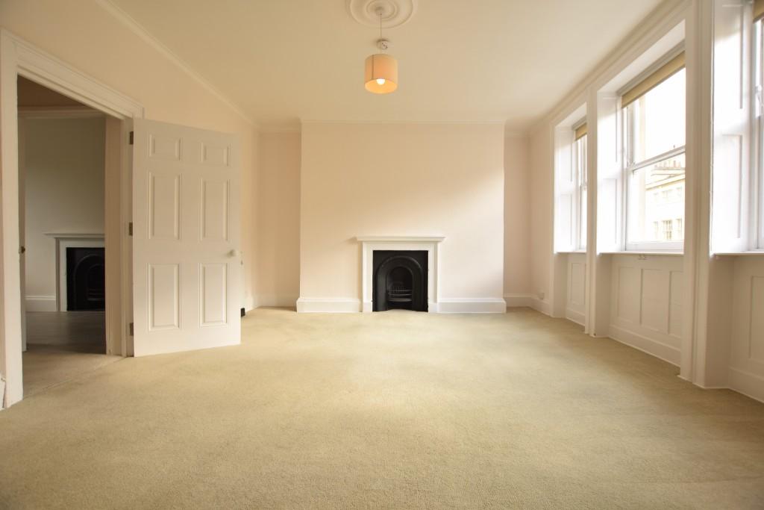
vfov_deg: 77.3
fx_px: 318
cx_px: 382
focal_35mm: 15
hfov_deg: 100.4
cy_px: 255
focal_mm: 10
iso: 100
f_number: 4.5
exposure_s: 1/30
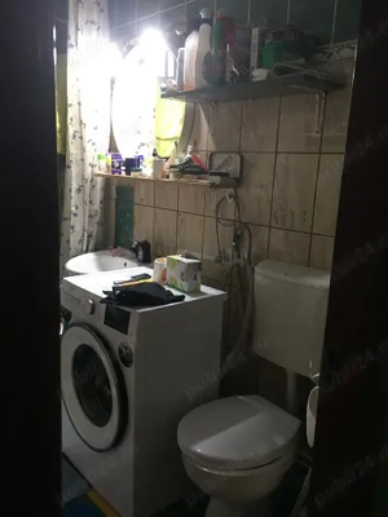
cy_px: 258
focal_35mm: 29
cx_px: 194
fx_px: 433
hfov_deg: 48.2
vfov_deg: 61.7
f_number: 2.2
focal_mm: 4.15
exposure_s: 1/33
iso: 125
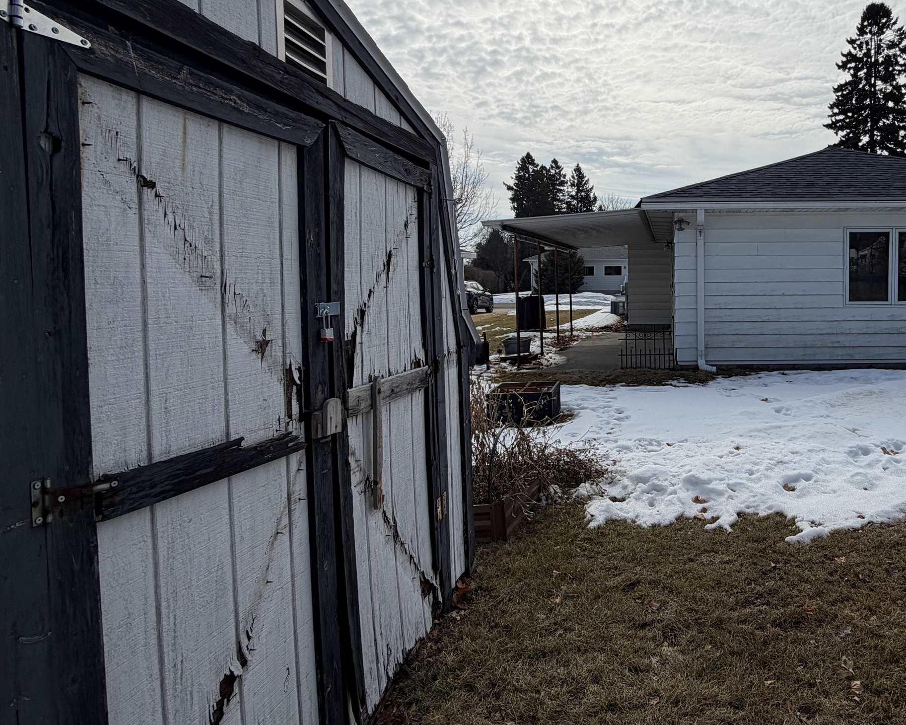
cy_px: 309
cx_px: 679
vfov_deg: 60.6
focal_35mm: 23
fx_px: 617
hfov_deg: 68.0
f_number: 2.2
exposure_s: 1/2320
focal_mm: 2.22
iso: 20
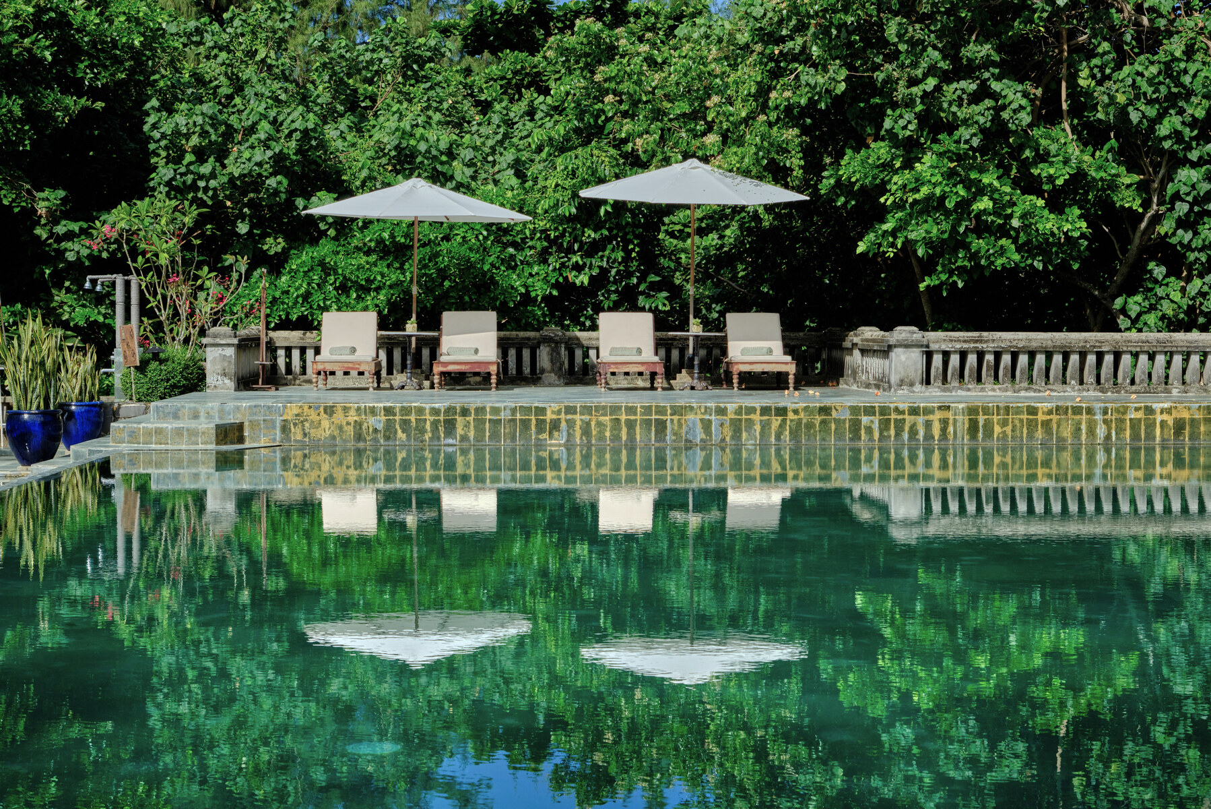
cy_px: 404
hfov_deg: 30.1
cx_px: 606
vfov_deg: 20.3
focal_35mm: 67
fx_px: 2254
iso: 200
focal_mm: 44.7
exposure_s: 1/640
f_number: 8
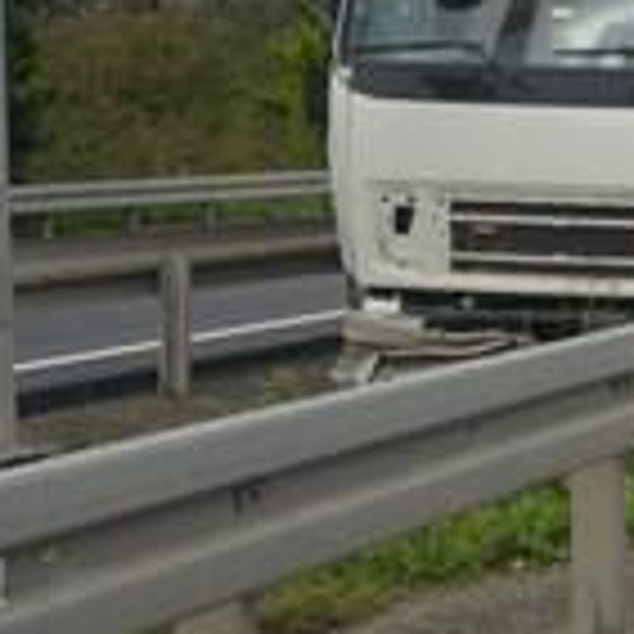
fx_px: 2694
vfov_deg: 13.4
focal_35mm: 130
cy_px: 238
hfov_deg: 11.8
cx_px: 1326
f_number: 8
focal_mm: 24
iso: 160
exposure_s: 1/250
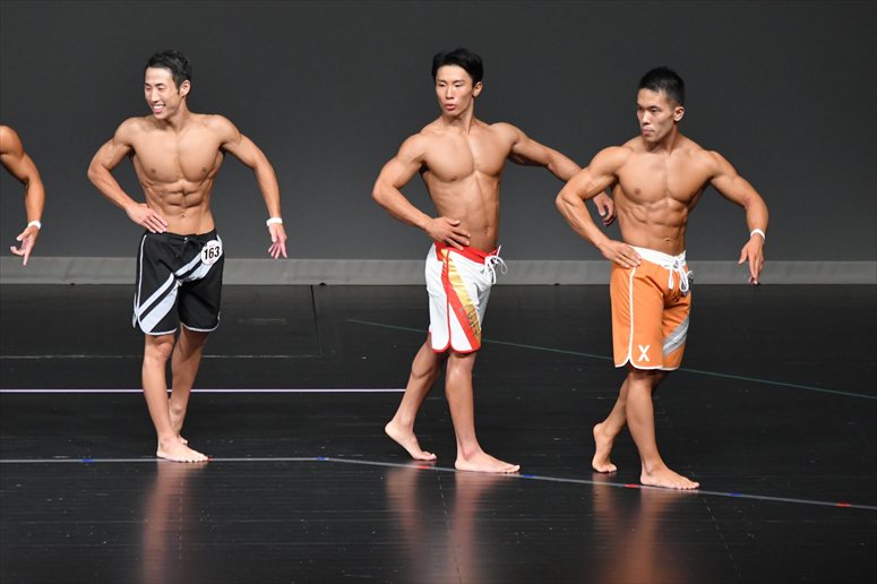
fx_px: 7305
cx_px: 438
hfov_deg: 6.9
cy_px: 292
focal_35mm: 300
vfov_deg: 4.6
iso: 4000
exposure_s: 1/400
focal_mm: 200
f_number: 5.6
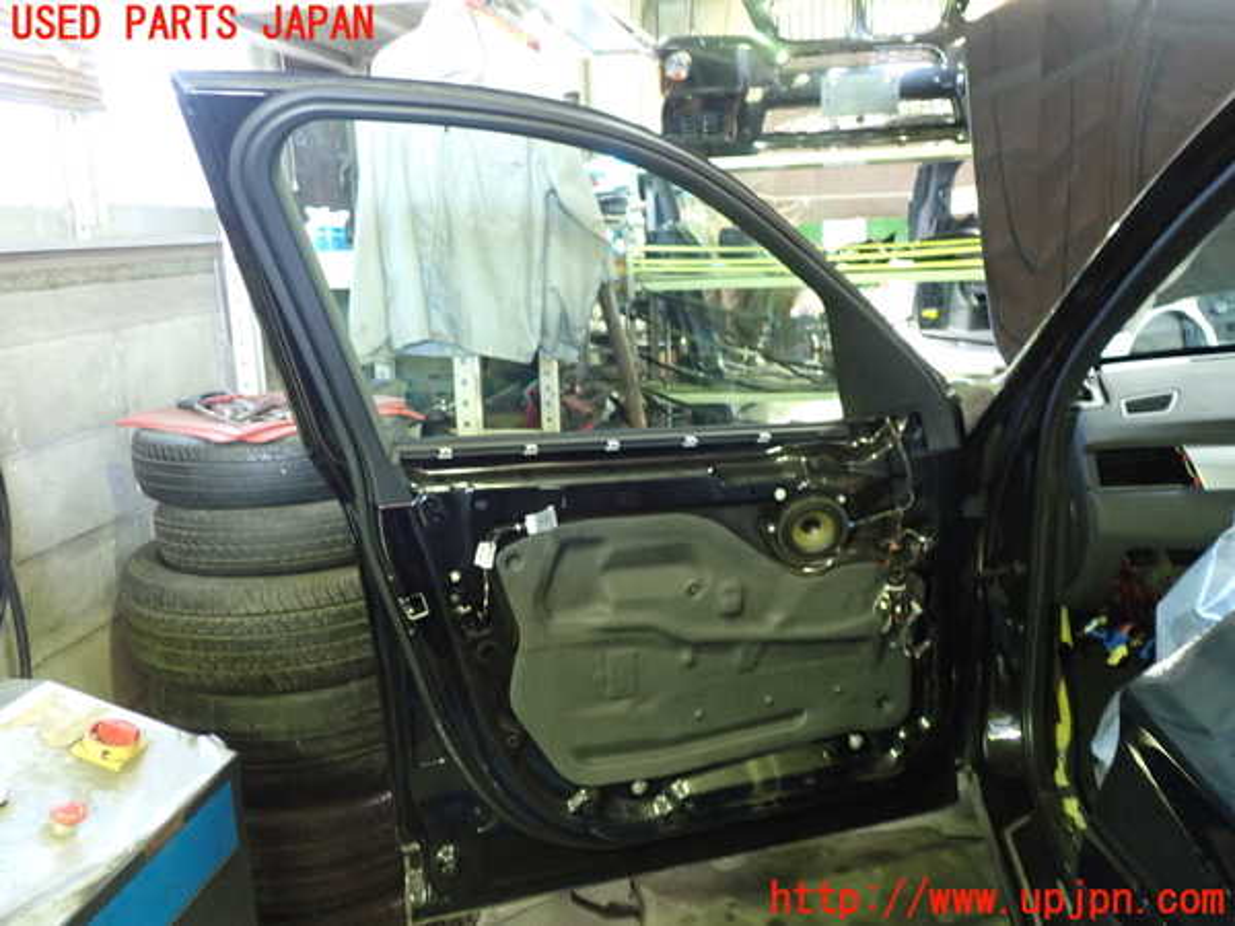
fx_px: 1070
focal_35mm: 30
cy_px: 463
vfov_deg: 46.8
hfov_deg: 60.0
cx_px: 618
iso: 800
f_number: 2.3
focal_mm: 5.4
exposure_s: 1/20
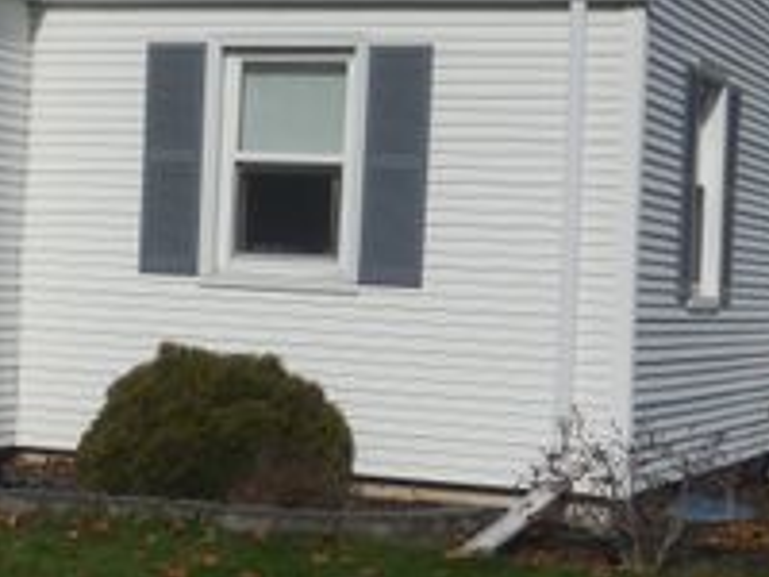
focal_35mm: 110
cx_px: -8
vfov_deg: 13.5
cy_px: 256
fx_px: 2444
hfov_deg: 17.5
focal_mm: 7.8
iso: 125
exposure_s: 1/250
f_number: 14.2
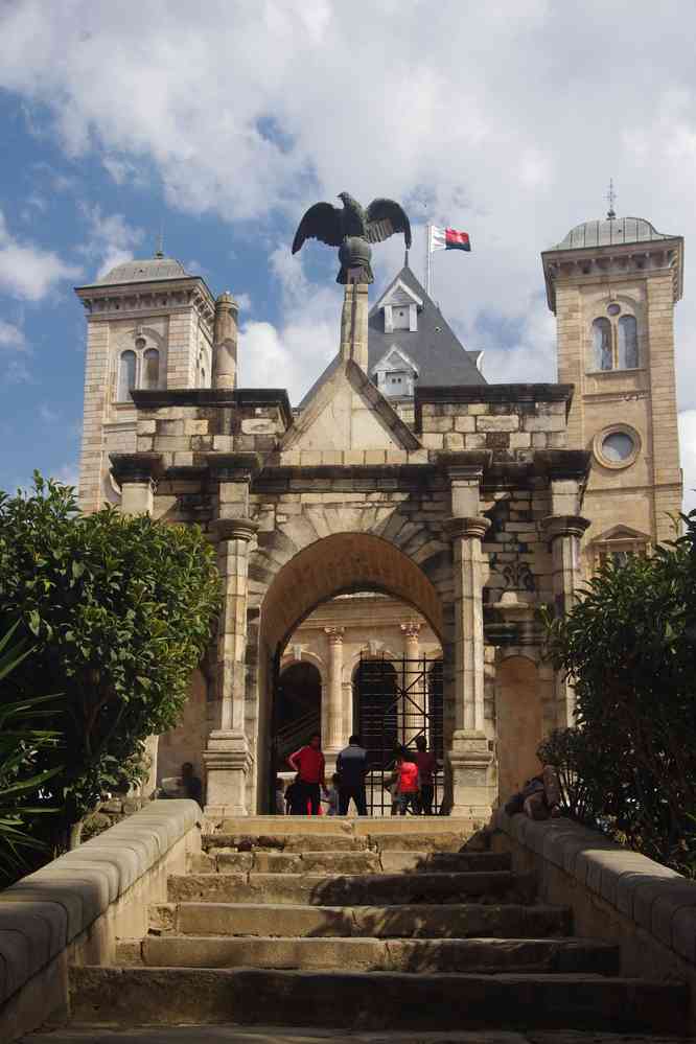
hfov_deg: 23.3
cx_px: 348
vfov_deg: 34.4
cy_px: 522
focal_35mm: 58
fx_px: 1688
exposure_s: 1/100
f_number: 11
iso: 200
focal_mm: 38.8
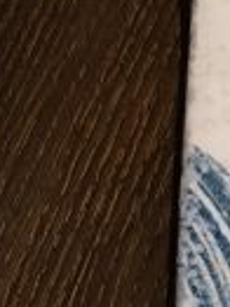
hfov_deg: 9.2
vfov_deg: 11.2
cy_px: 677
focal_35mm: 155
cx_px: 395
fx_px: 1375
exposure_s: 1/17
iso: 80
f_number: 2.2
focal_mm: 4.15
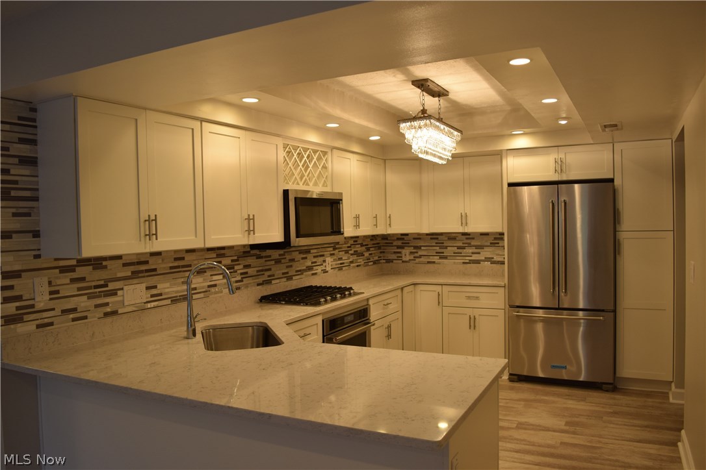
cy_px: 235
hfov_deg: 67.4
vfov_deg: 47.9
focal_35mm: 27
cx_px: 353
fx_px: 529
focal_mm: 18
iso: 400
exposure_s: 1/100
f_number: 5
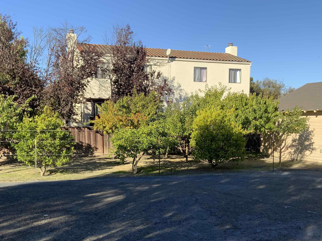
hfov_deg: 49.0
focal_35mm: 38
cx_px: 170
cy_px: 155
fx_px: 353
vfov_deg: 37.4
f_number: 1.8
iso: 16
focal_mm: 3
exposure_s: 1/1168
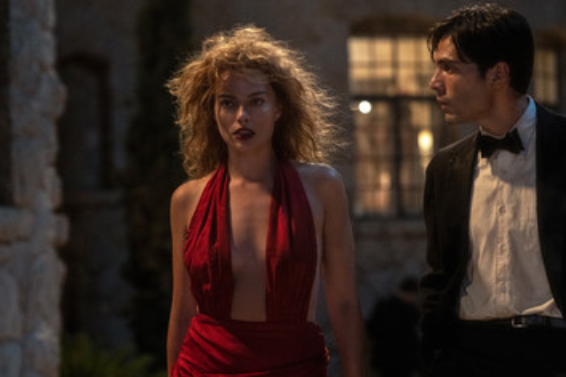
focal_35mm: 120
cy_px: 239
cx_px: 350
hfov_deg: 17.0
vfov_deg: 11.4
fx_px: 1887
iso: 2000
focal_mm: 85
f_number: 2.5
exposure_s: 1/250
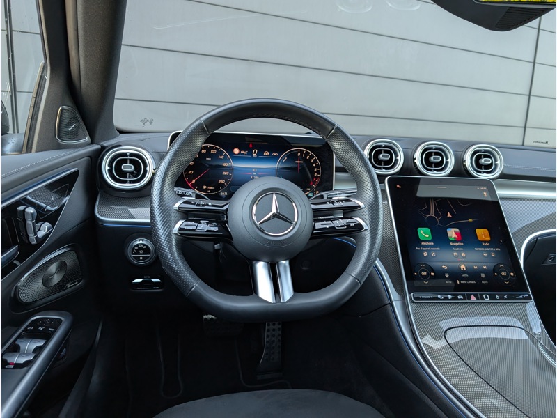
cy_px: 209
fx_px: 386
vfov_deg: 56.8
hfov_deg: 71.6
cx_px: 278
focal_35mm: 24
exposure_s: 1/214
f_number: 1.68
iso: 260
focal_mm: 6.9
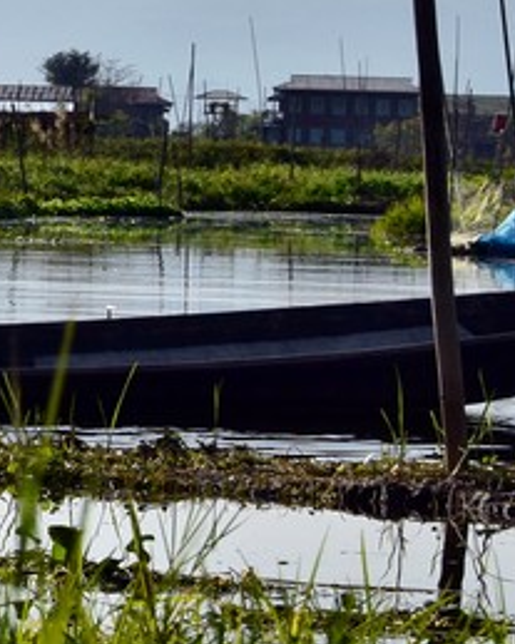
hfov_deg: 4.9
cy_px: 47
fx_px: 5834
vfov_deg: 6.3
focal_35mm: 306
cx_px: -789
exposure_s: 1/500
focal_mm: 50
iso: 220
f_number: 11
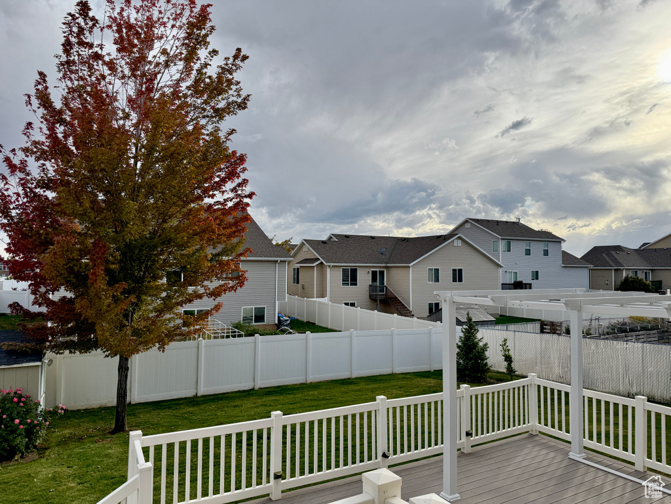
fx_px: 465
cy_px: 252
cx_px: 336
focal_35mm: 24
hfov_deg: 71.6
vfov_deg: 56.8
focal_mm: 6.76
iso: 125
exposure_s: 1/5714
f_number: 1.78
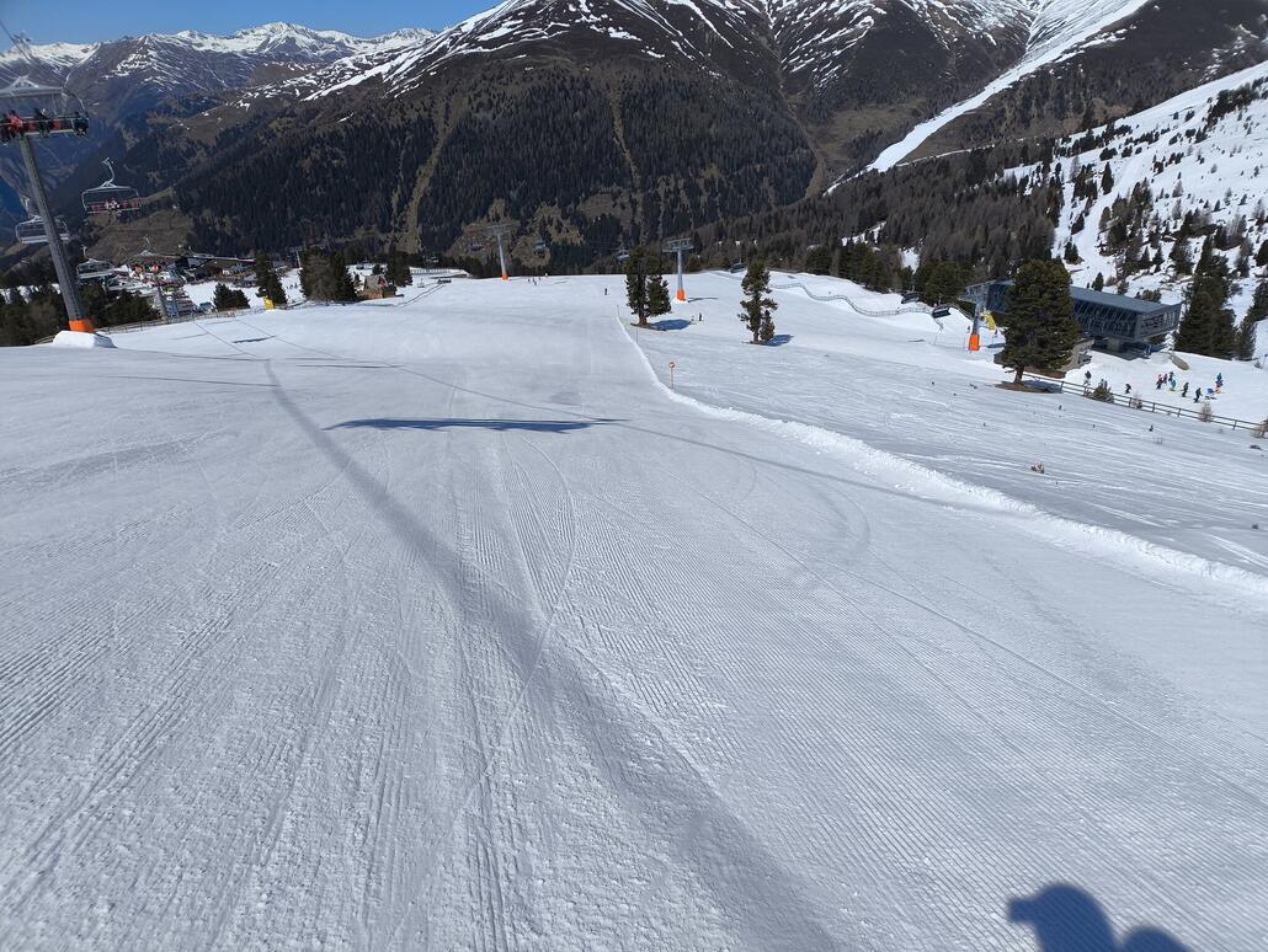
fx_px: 916
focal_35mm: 25
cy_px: 476
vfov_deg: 54.9
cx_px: 634
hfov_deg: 69.4
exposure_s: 1/3414
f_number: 1.7
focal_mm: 4.71
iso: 50
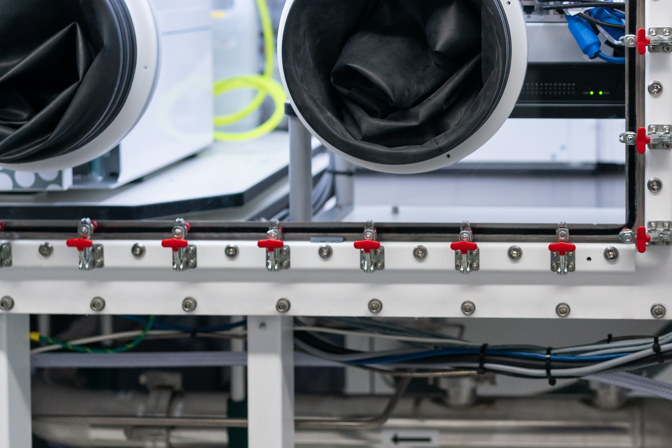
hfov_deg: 27.6
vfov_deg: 18.6
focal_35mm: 72
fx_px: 1344
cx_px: 522
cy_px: 35
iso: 800
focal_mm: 35
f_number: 2
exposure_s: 1/800
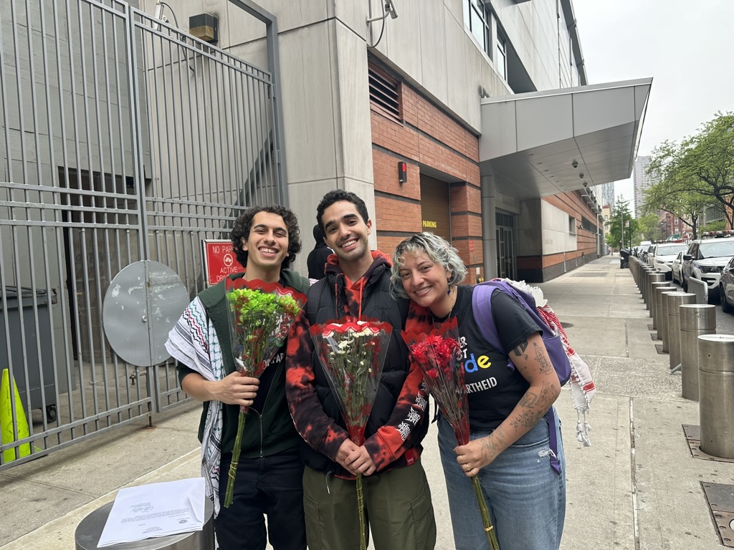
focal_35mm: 24
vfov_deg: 56.8
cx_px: 367
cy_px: 275
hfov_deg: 71.6
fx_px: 509
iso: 80
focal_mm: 6.86
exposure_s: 1/543
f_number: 1.78
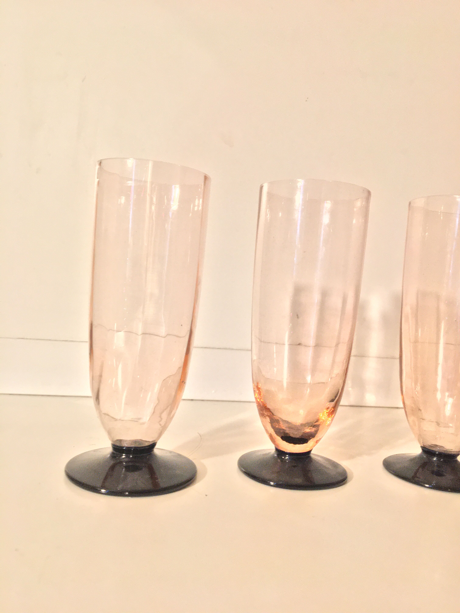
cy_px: 306
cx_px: 230
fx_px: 514
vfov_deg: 61.7
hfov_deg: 48.2
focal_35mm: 29
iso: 200
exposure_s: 1/33
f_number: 2.2
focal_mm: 4.15
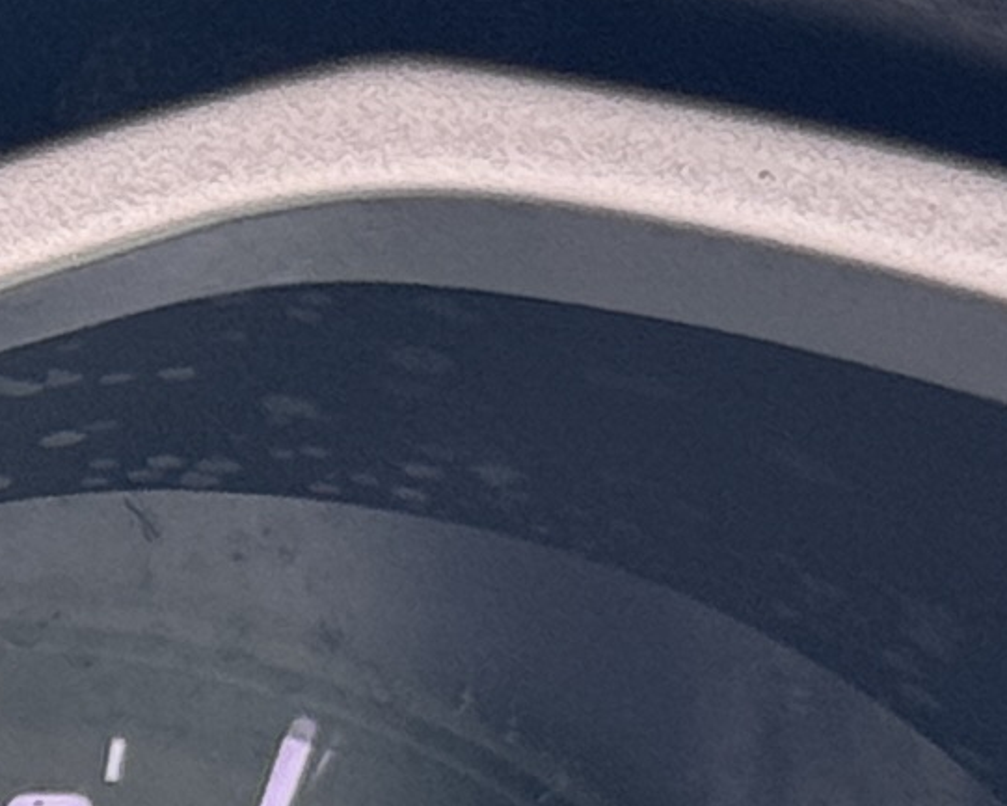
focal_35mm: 349
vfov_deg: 4.4
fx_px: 10403
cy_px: 1193
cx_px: -1828
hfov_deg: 5.3
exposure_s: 1/111
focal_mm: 6.76
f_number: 1.78
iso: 100
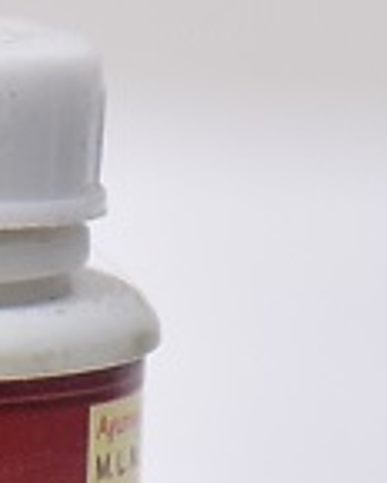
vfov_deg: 5.4
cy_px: 686
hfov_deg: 4.3
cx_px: -167
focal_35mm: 358
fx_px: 5126
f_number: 4
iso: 1600
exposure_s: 1/160
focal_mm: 105
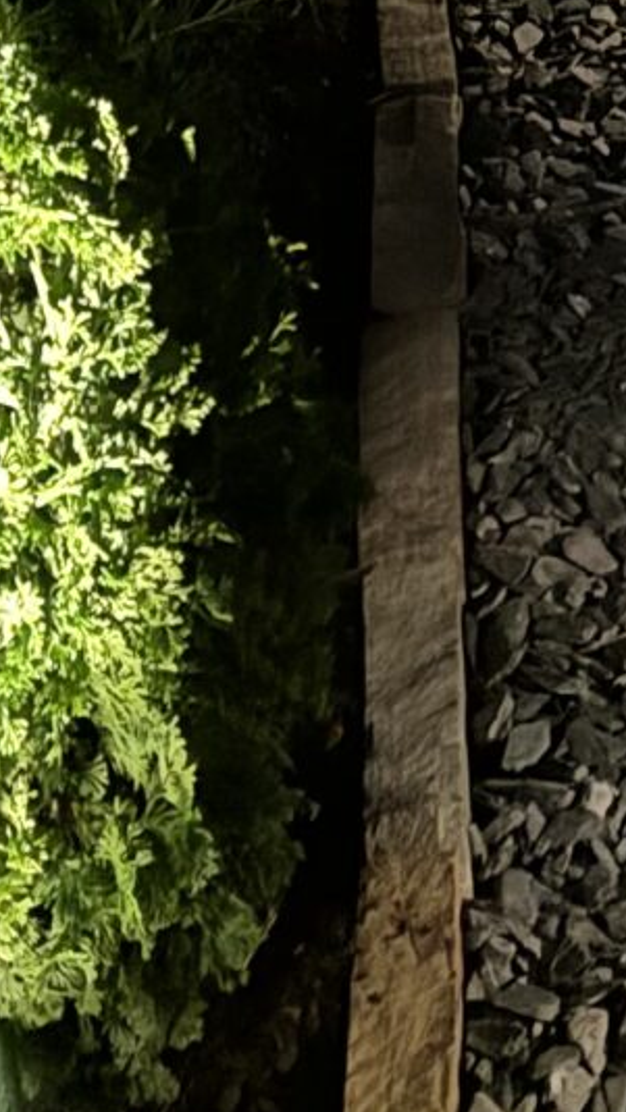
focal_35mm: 125
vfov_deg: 15.9
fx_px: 3688
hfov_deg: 8.9
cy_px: -493
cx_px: 1406
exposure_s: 1/12
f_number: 1.78
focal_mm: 6.76
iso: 1000
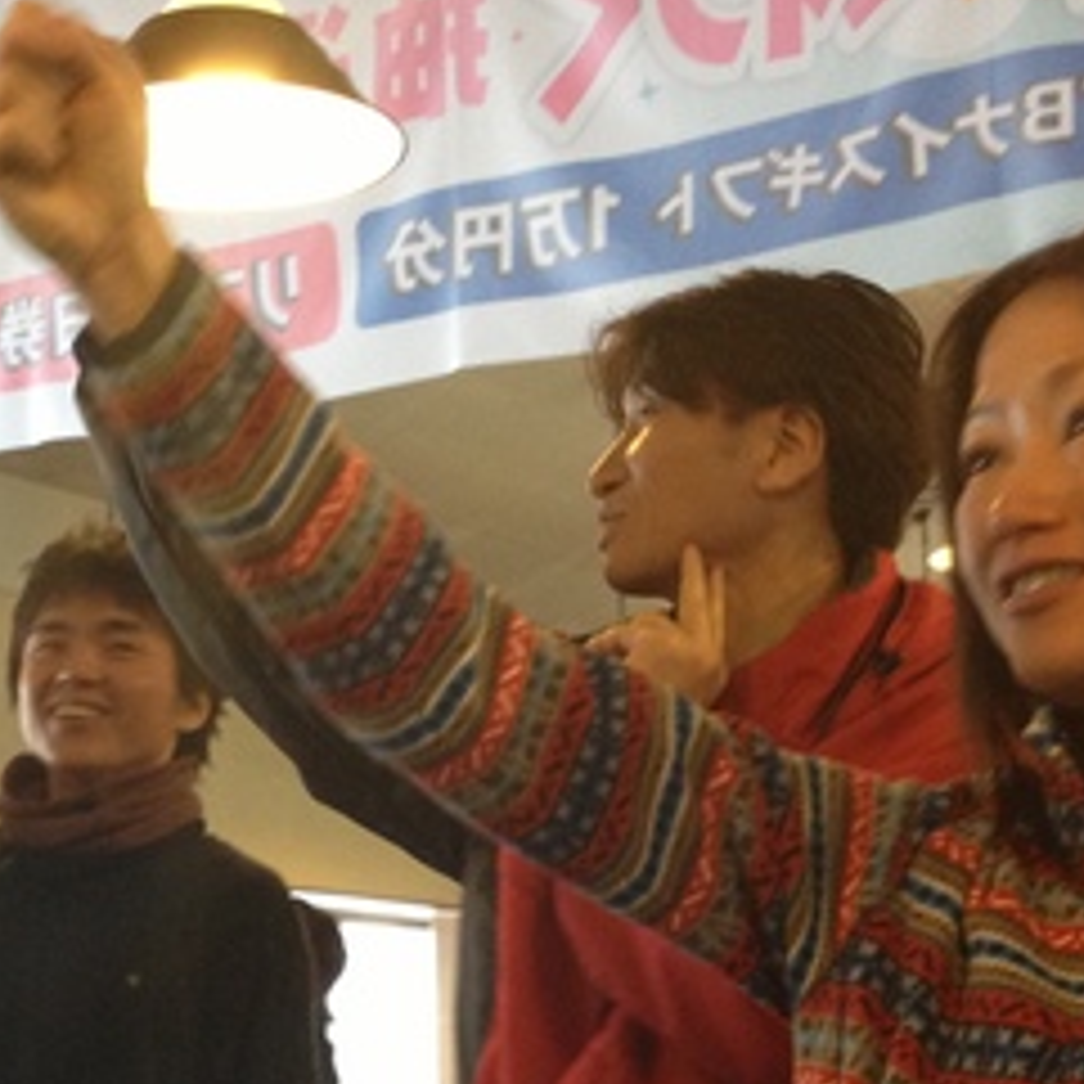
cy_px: 828
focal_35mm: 82
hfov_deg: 20.9
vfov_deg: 20.9
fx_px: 2905
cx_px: 234
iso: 160
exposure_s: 1/20
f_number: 2.4
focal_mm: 4.28
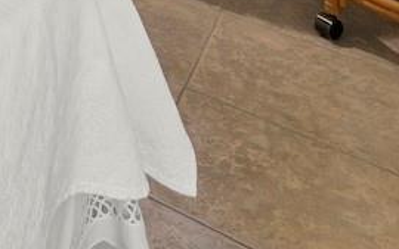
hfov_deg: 20.1
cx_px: -313
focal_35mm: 75
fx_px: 816
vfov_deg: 11.6
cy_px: -460
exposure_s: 1/1.25
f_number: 11
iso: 400
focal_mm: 13
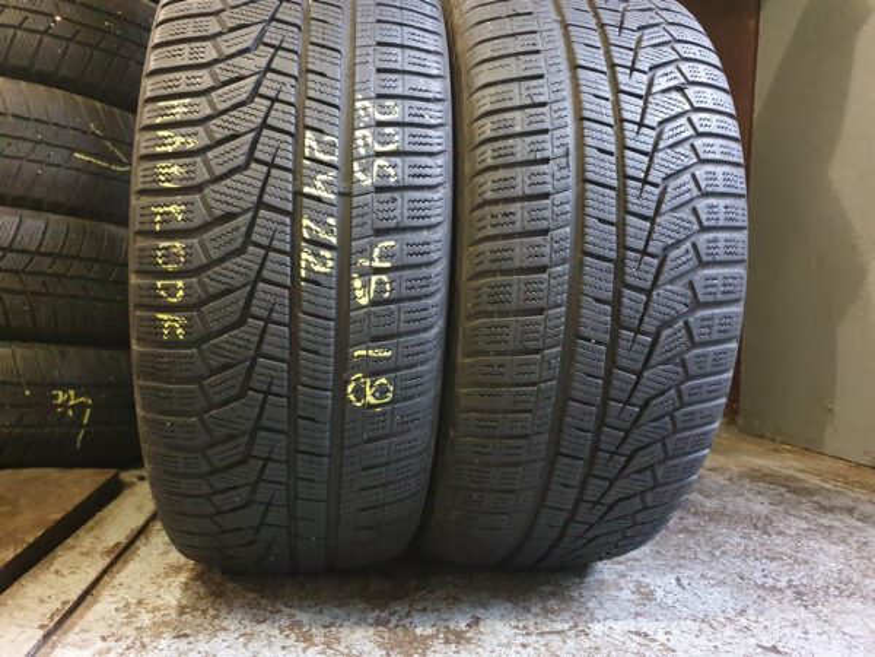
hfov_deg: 67.3
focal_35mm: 26
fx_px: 657
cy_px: 328
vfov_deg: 53.1
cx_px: 438
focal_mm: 4.32
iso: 1000
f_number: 1.5
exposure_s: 1/10
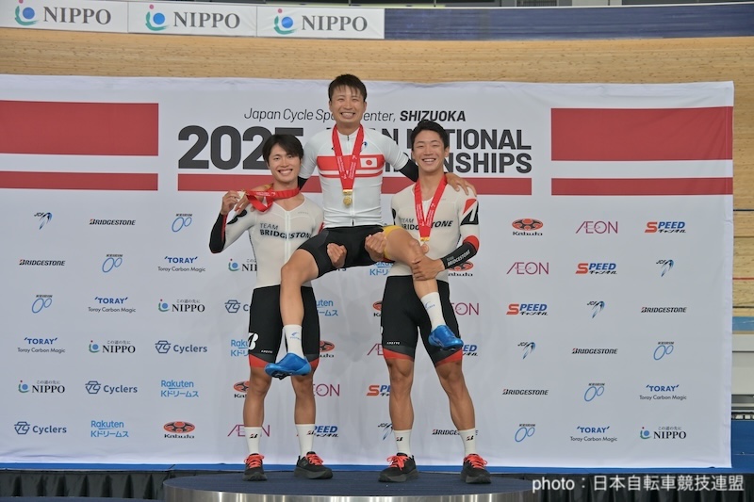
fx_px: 1466
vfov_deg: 19.4
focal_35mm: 70
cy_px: 251
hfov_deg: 28.8
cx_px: 377
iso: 640
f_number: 7.1
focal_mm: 70
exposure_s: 1/160
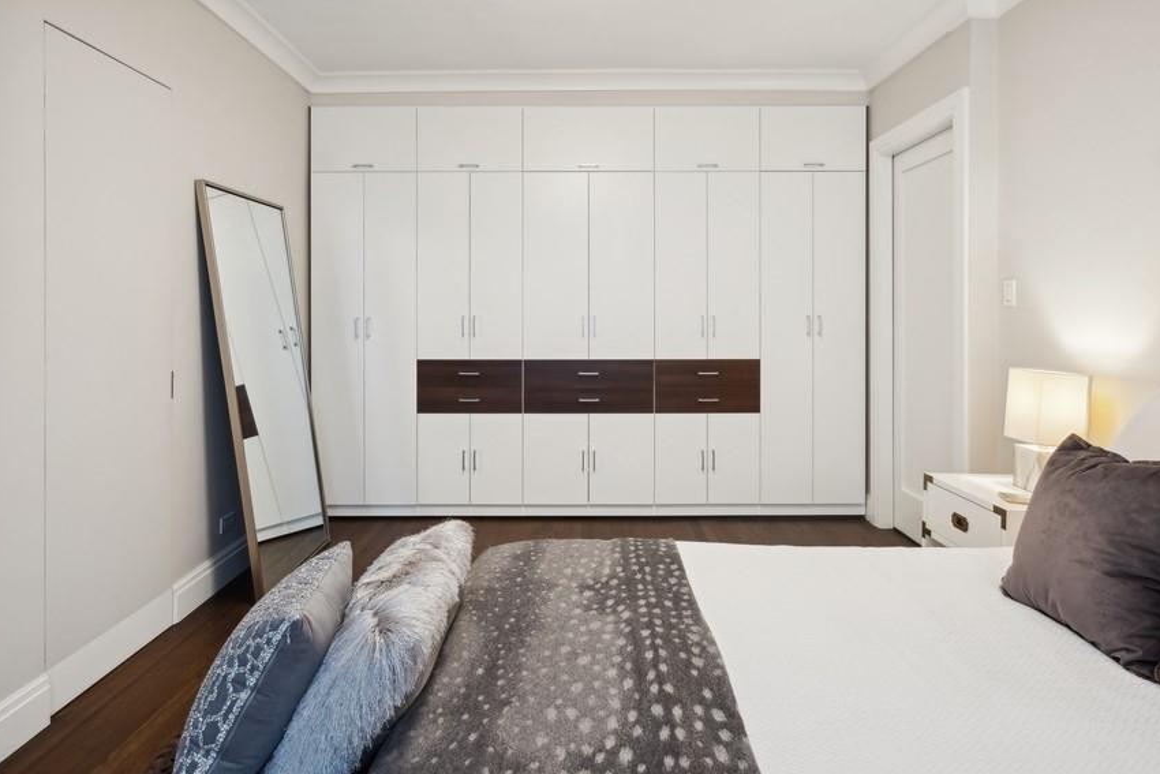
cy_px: 375
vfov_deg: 67.4
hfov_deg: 90.0
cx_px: 599
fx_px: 580
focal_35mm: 18
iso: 320
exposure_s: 1/3.33
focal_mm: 11.5
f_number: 9
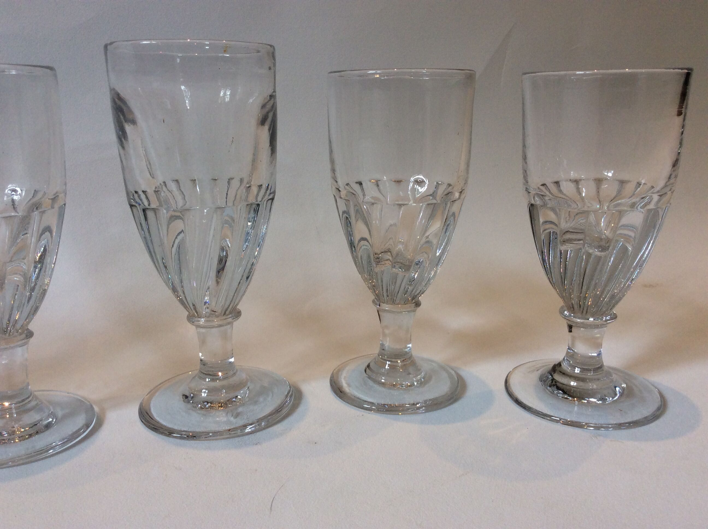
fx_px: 654
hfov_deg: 56.9
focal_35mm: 32
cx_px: 354
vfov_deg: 44.1
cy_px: 264
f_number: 2.4
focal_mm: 3.3
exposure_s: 1/50
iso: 50
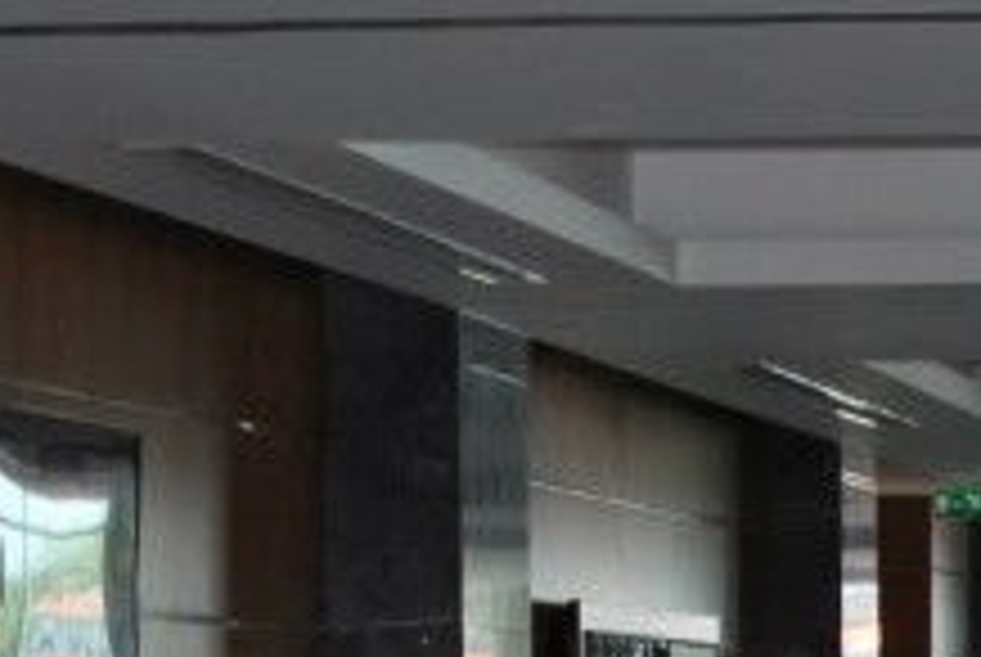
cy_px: 1220
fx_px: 5157
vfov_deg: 7.1
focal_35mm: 189
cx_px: 1487
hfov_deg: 10.5
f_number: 4.5
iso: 200
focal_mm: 24
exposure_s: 1/60
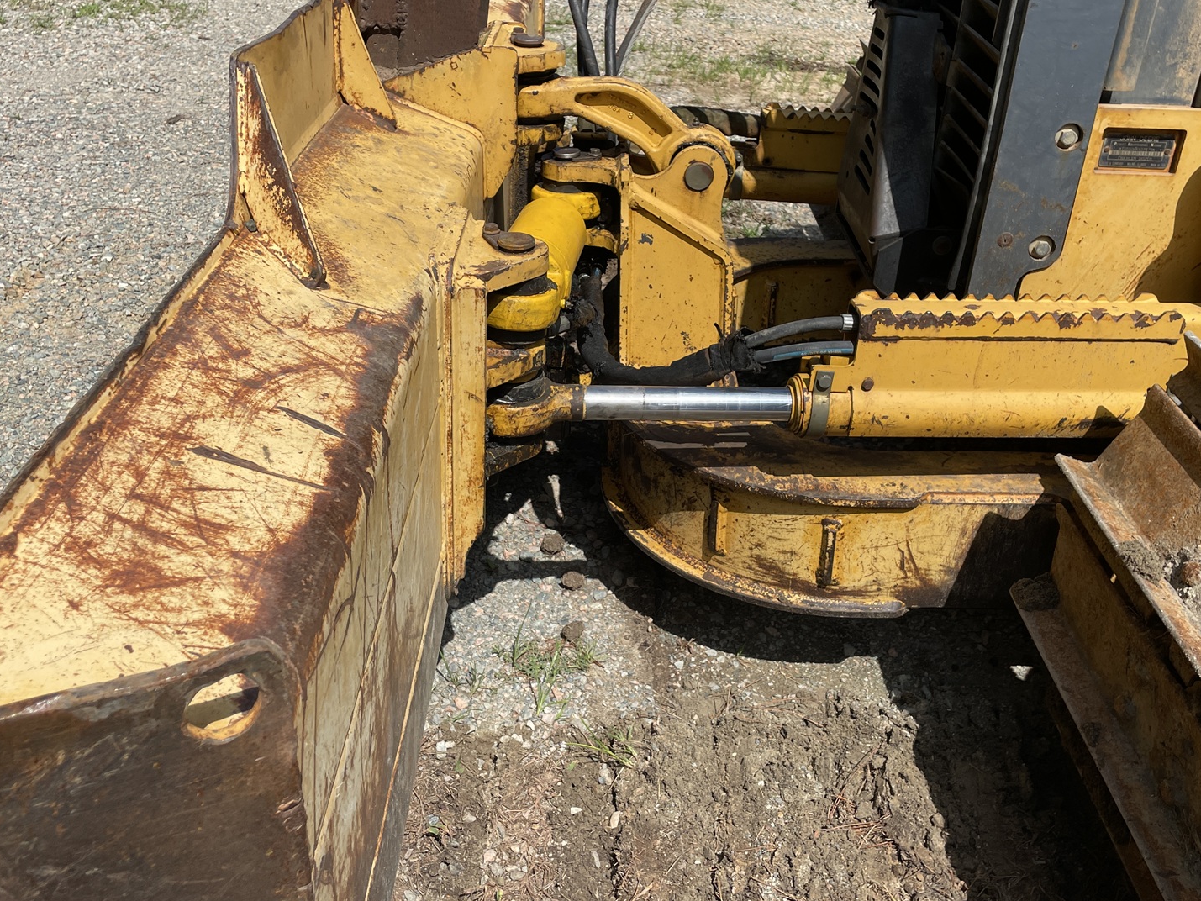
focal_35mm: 33
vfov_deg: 42.8
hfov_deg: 55.3
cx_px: 593
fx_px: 1145
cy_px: 363
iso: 32
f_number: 1.6
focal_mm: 4.2
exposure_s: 1/4132
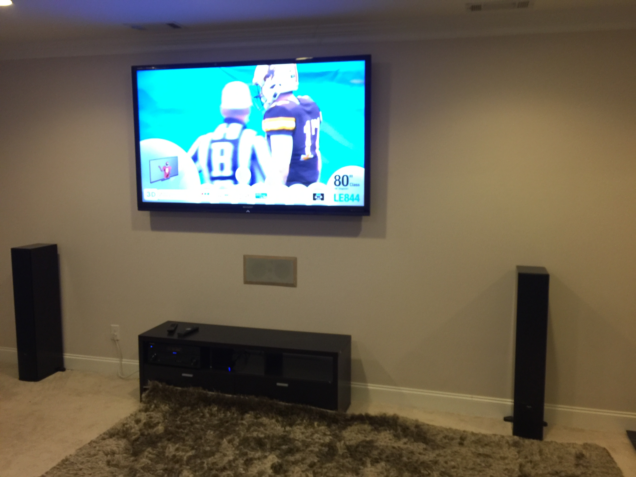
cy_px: 238
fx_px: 533
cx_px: 318
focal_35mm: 29
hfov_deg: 61.7
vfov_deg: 48.2
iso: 64
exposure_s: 1/15
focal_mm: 4.15
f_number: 2.2
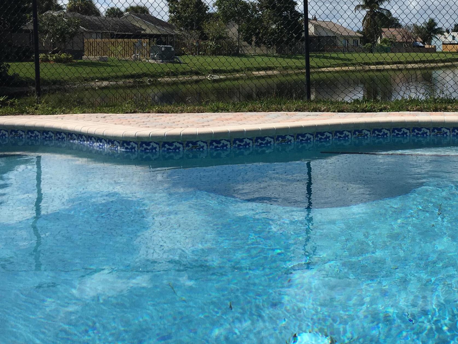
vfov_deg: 28.5
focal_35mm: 50
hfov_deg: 36.8
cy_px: 67
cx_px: 368
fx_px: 662
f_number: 2.2
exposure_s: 1/3077
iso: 25
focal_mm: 4.15
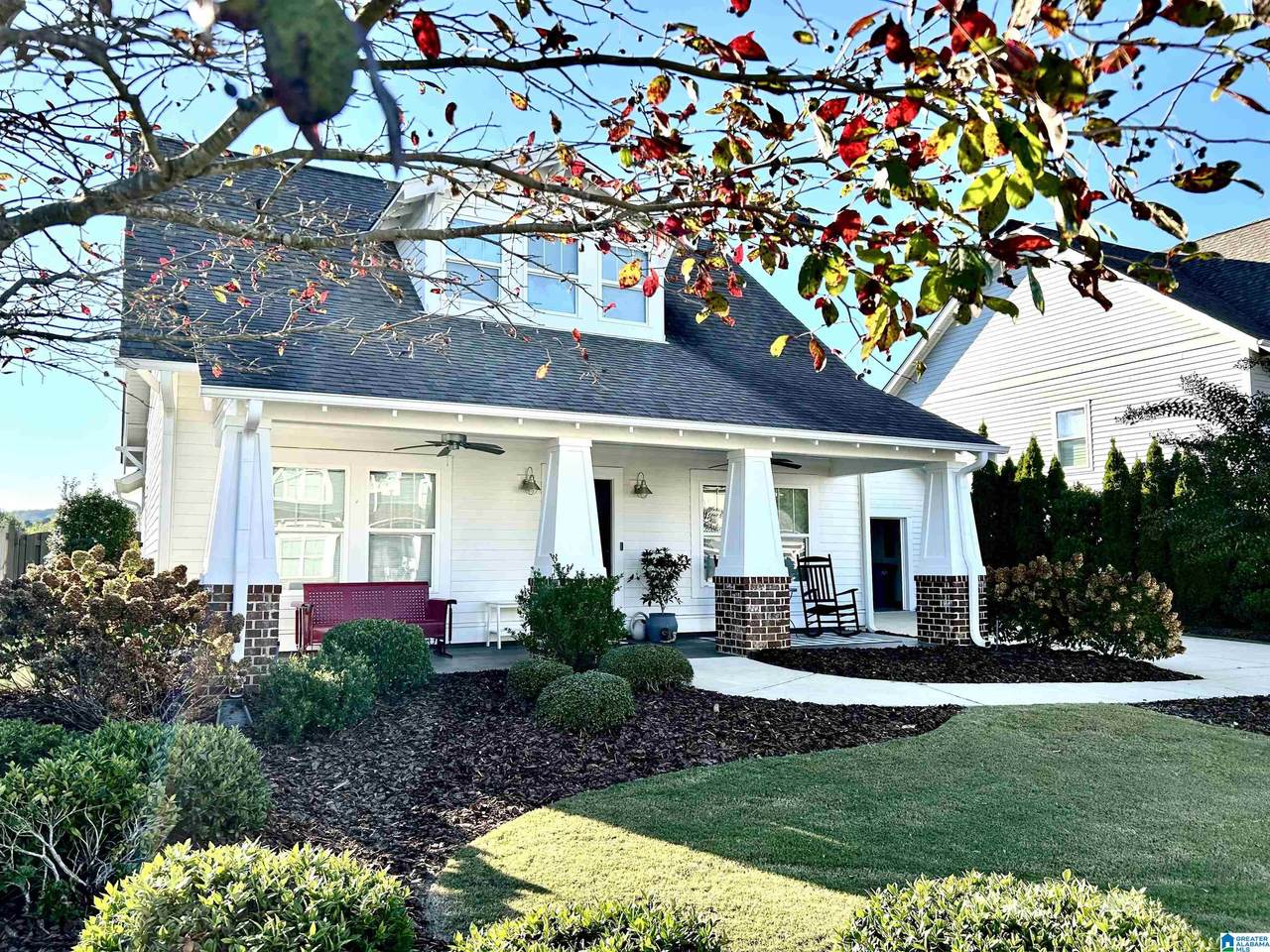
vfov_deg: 53.1
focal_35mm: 26
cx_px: 635
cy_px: 476
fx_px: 954
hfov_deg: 67.3
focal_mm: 5.7
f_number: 1.5
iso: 50
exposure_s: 1/1344
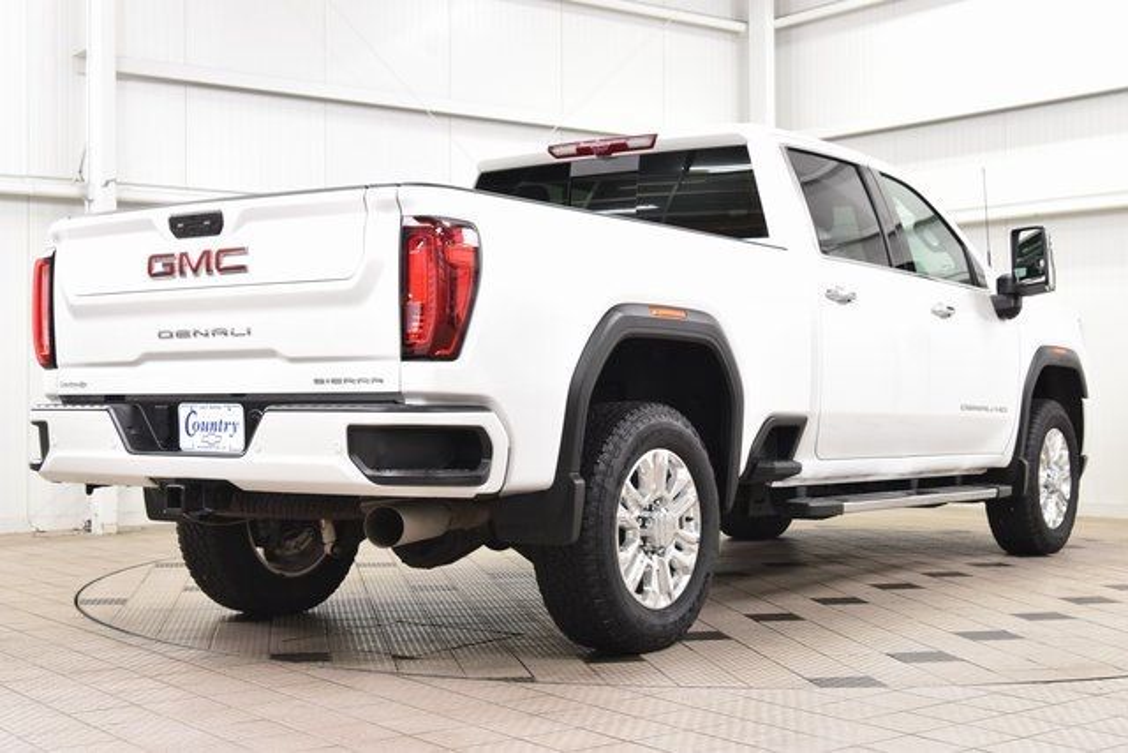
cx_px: 564
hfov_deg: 38.9
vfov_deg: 26.5
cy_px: 376
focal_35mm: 51
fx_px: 1598
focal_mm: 34
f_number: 6.3
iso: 1600
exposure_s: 1/60
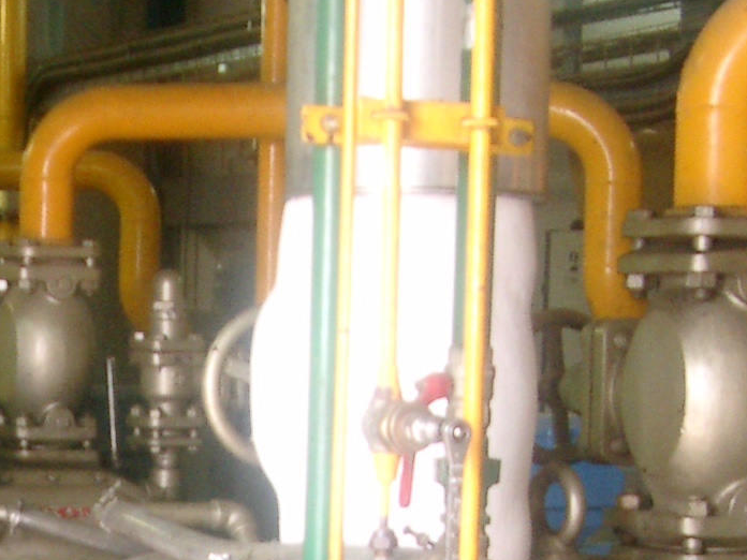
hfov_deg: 16.2
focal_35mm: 119
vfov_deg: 12.0
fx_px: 2568
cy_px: 761
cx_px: -10
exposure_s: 1/40
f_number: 2.6
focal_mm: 7.6
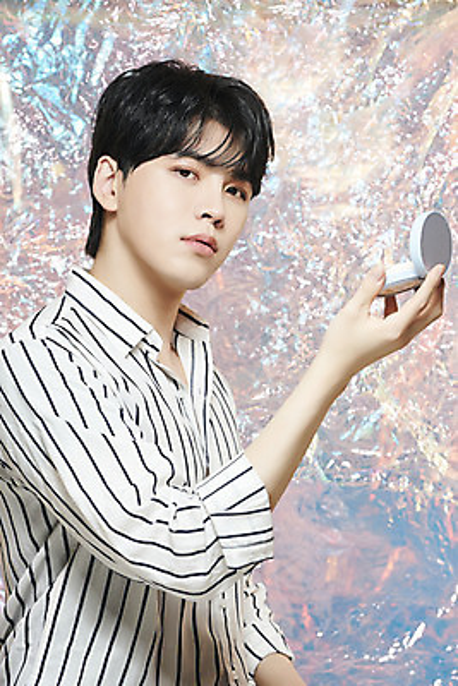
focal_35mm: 102
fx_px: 1945
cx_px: 229
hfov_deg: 13.4
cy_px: 343
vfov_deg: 20.0
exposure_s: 1/125
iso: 64
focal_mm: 102
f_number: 5.6
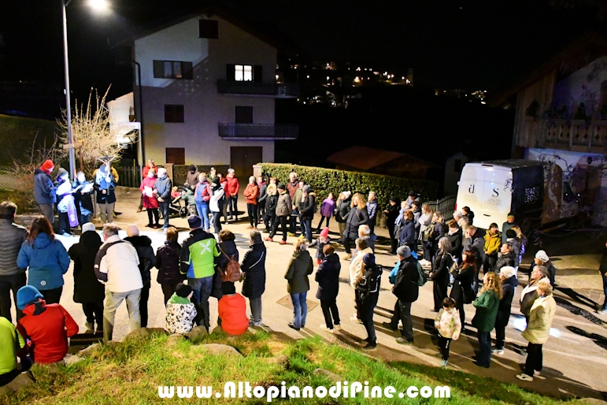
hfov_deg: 65.5
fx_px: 472
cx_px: 304
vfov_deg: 46.4
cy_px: 207
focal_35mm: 28
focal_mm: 18
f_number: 3.5
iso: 12800
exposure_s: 1/20
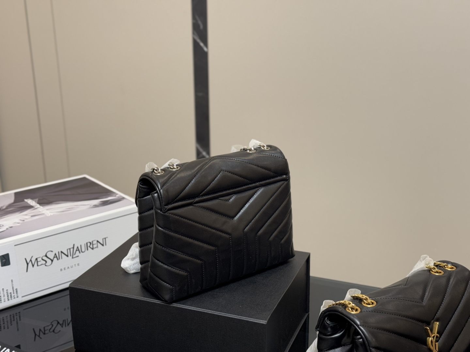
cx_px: 235
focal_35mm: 48
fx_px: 652
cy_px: 176
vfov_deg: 30.3
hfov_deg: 39.7
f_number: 1.78
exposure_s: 1/50
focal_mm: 6.76
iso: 100
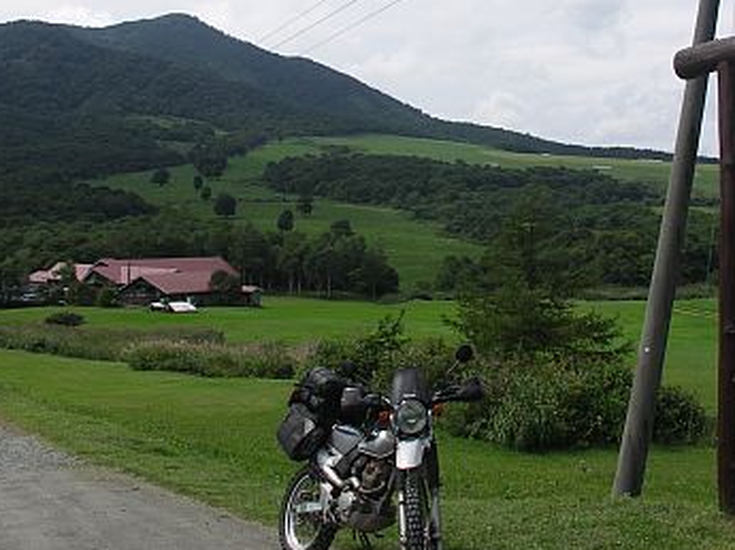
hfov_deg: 36.7
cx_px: 432
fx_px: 1103
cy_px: 164
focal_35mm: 52
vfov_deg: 27.7
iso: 50
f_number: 6.3
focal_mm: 7.2
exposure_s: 1/250
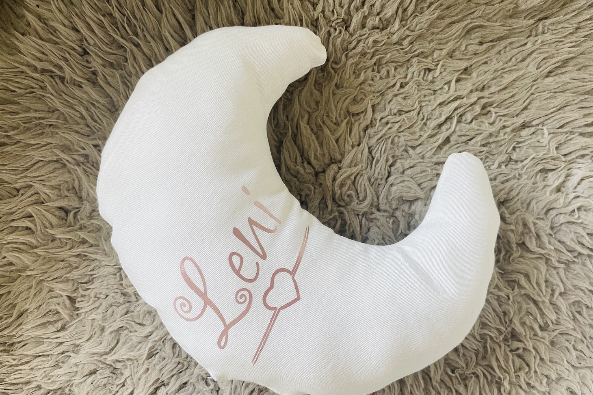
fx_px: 461
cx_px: 301
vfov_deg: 46.3
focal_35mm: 28
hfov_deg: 65.5
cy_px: 216
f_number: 1.6
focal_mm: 4.2
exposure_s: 1/121
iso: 100
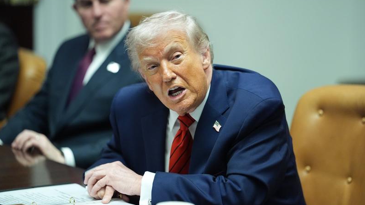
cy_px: 102
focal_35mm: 158
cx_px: 182
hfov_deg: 13.6
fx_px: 1529
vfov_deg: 7.7
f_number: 2
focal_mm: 150
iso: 3200
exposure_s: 1/320
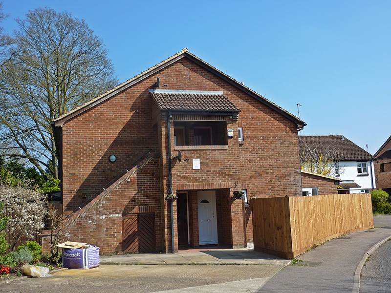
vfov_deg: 38.7
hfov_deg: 50.1
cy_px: 146
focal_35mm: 37
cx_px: 196
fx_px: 418
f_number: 4
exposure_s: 1/500
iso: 80
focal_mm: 6.1
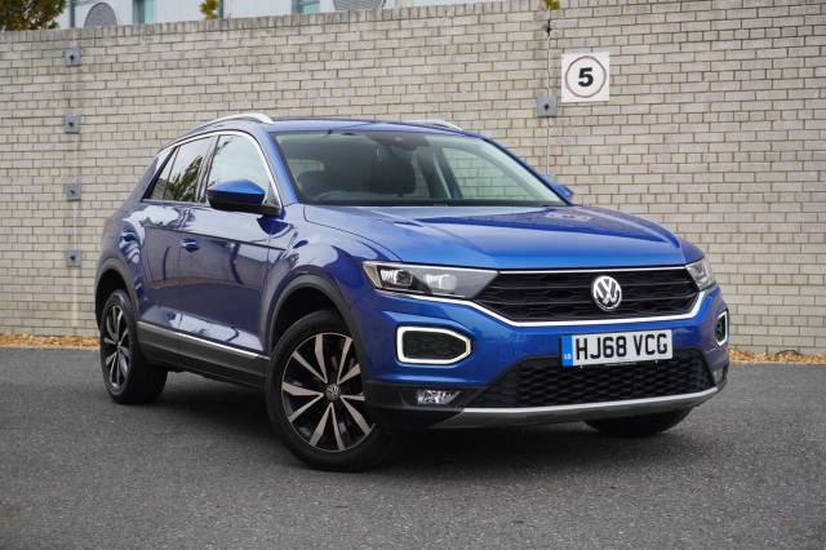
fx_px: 1307
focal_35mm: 57
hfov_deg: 35.1
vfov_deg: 23.8
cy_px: 275
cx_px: 413
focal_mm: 38
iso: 250
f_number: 5.6
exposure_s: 1/160
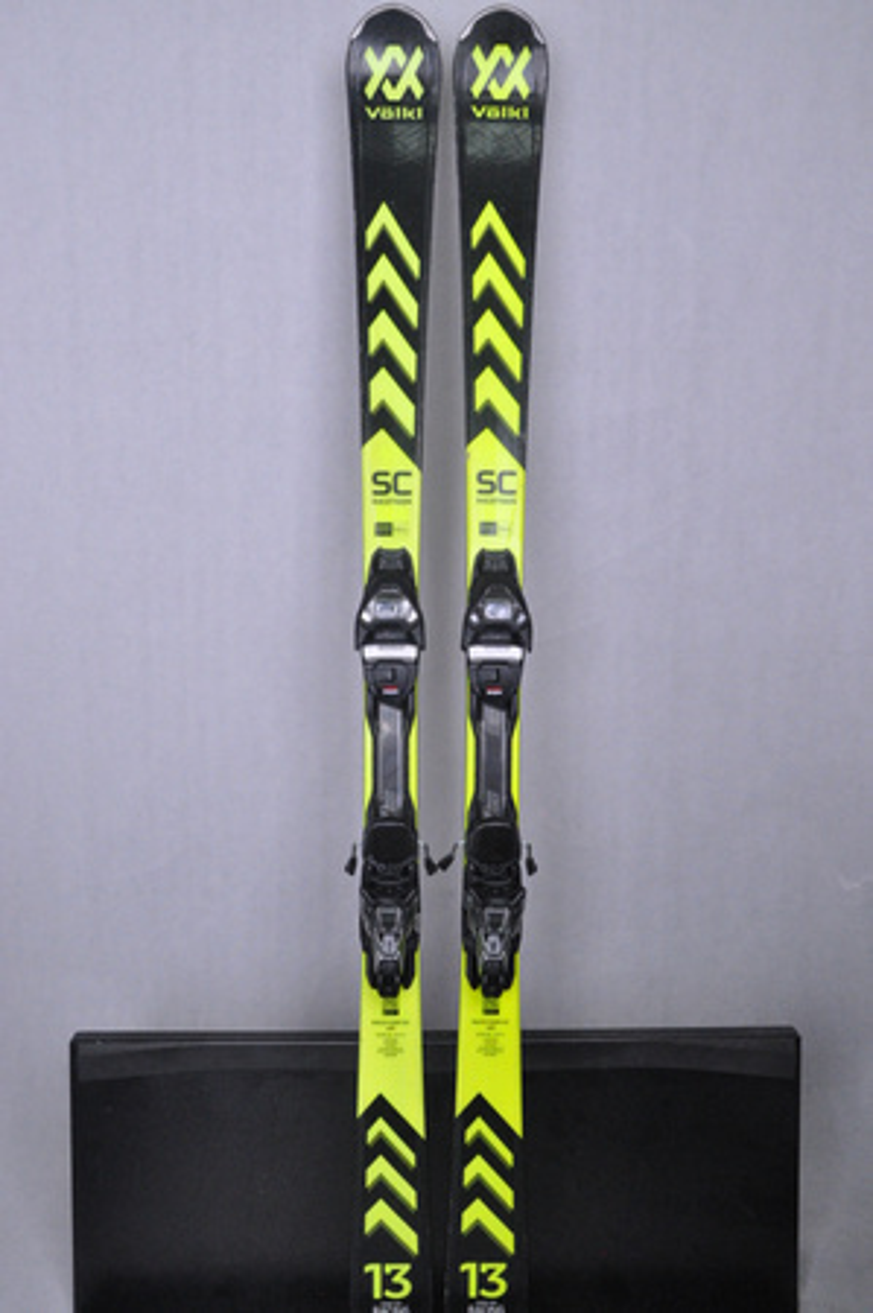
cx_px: 436
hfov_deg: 39.9
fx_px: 1203
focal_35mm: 33
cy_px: 656
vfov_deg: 57.3
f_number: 9.5
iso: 3200
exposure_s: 1/125
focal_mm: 22
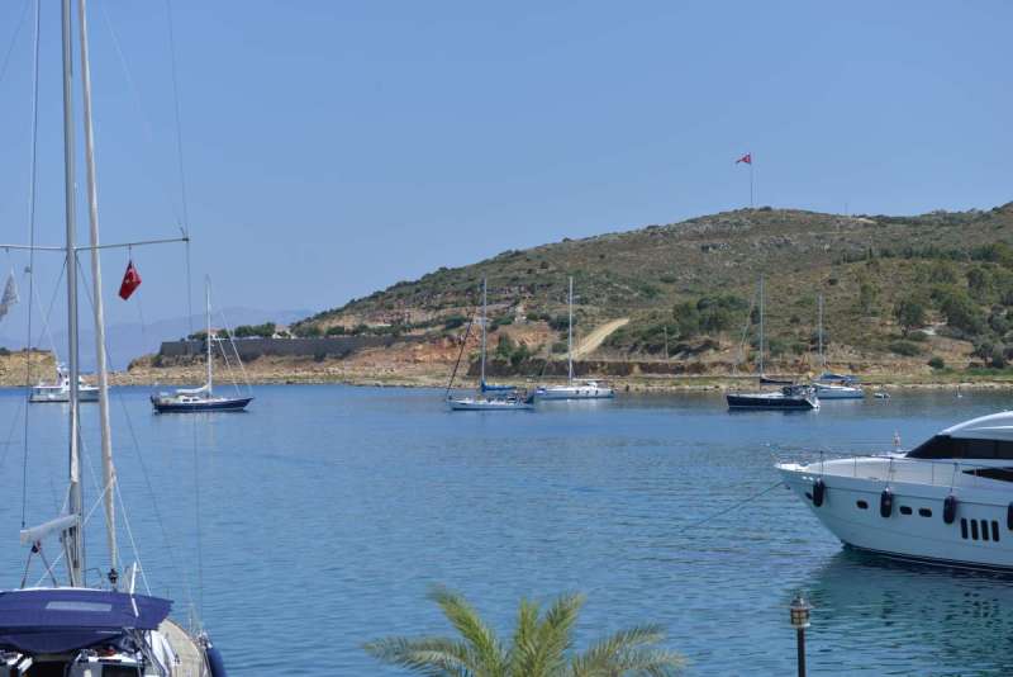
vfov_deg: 19.5
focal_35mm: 70
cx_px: 506
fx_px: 1970
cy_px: 338
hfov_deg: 28.8
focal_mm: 70
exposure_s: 1/250
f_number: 6.3
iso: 100
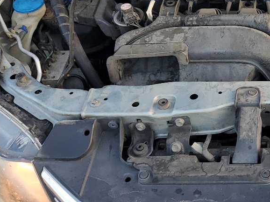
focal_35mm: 72
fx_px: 561
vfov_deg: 20.4
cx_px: 330
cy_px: 103
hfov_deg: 24.3
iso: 50
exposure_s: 1/172
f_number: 1.5
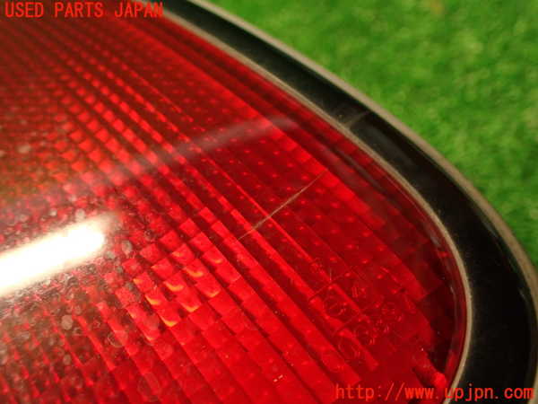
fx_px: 466
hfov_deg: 60.0
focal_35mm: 30
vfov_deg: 46.8
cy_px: 202
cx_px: 269
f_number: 2.3
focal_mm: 5.4
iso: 640
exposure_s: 1/30
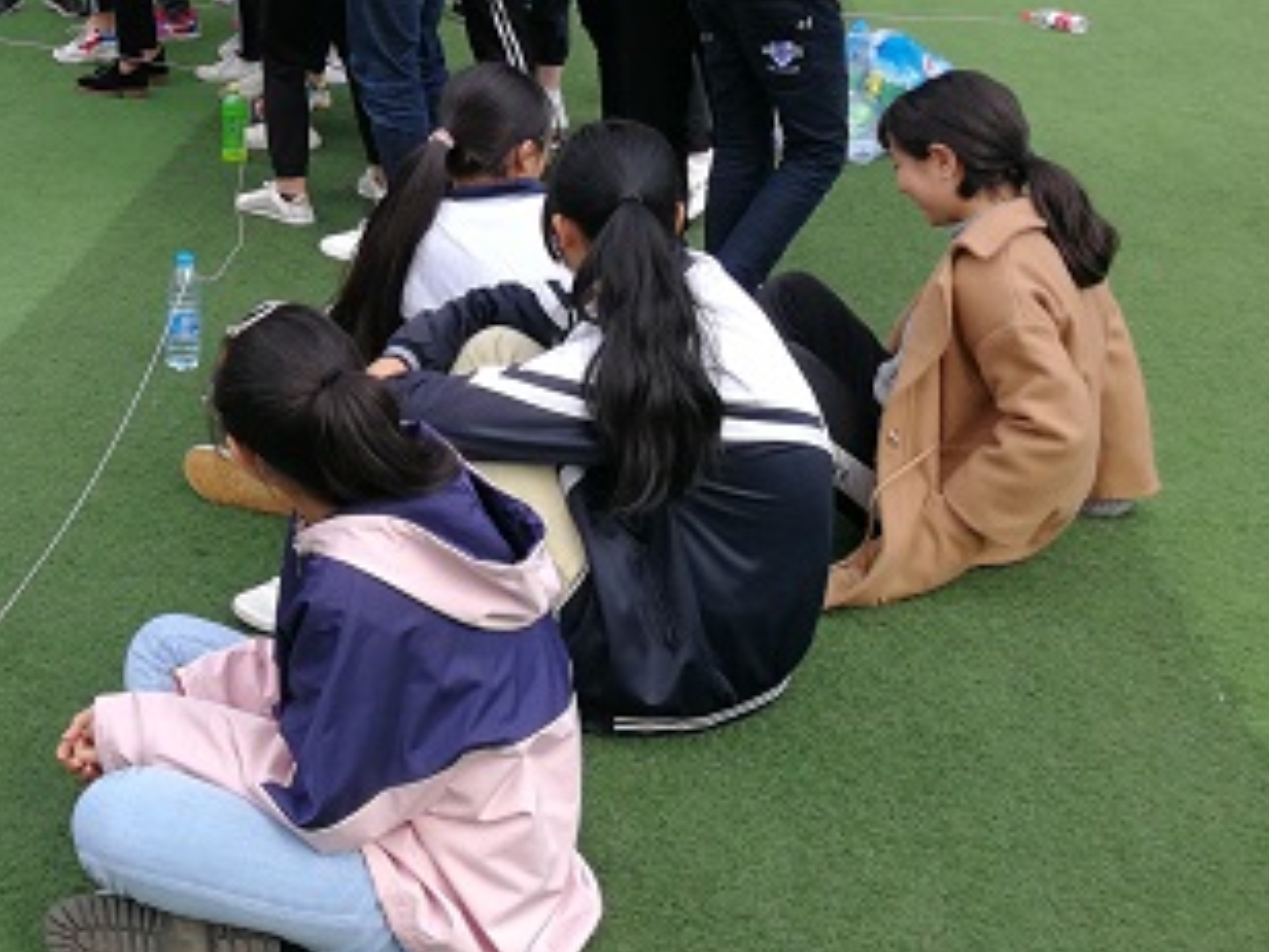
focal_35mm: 57
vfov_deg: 24.8
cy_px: 68
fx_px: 2090
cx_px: -4
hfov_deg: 31.2
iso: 50
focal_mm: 3.95
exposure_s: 1/408
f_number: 2.2
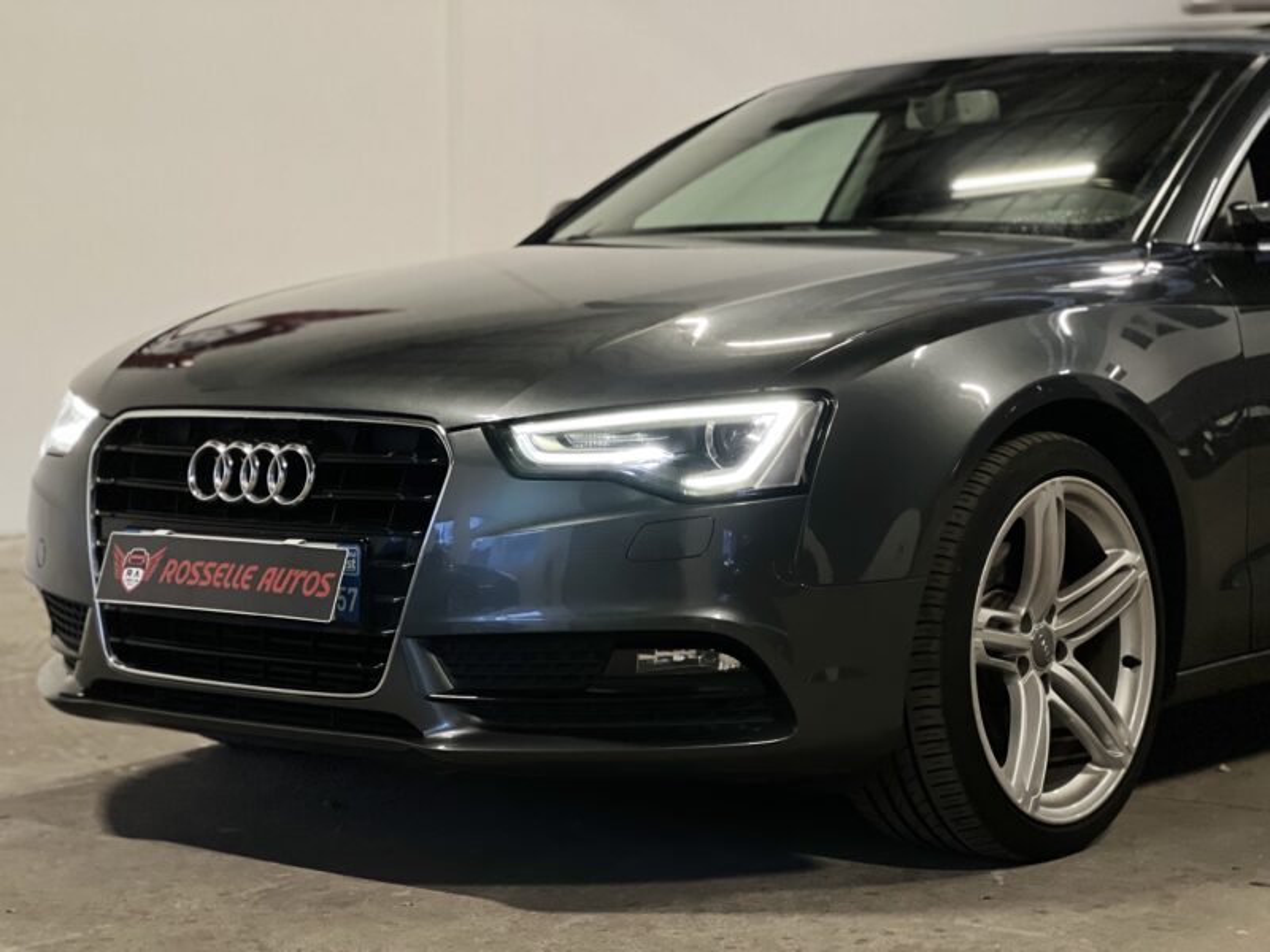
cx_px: 635
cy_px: 476
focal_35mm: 77
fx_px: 2825
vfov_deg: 19.1
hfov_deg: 25.3
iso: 400
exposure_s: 1/14
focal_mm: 9
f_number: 2.8
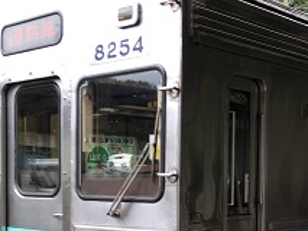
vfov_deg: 20.8
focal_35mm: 69
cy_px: 214
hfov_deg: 28.0
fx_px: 614
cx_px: 115
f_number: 1.8
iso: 25
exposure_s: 1/50
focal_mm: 3.99
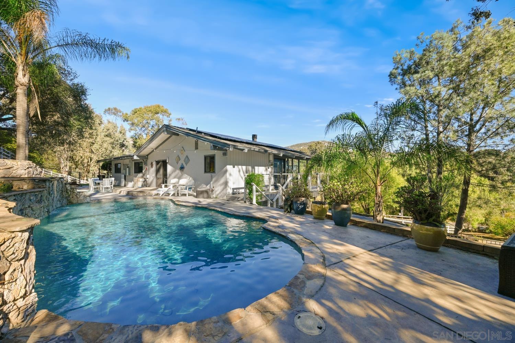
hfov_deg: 104.3
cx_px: 258
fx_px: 200
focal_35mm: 14
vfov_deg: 81.2
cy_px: 172
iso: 320
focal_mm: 14
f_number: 8
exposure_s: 1/500
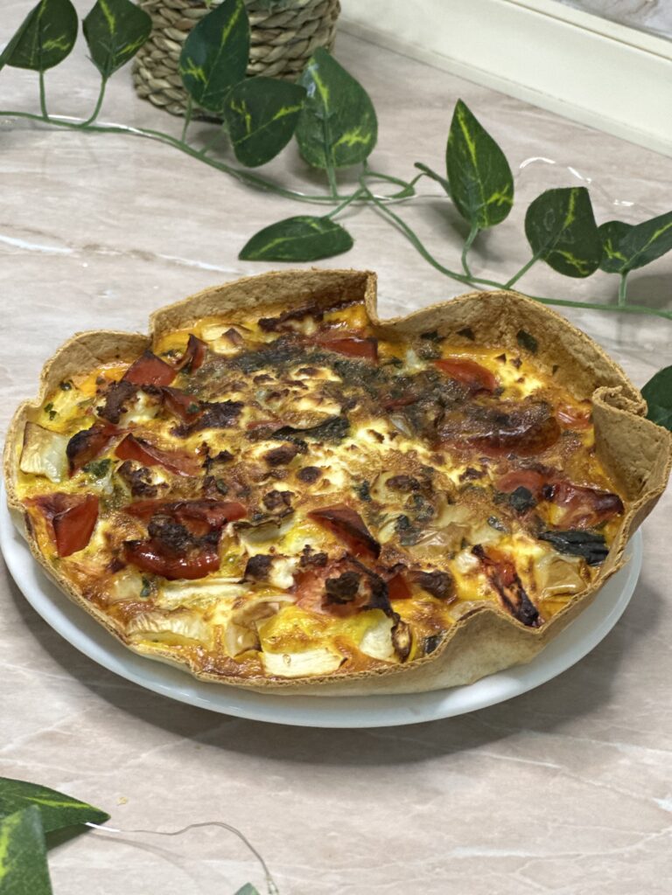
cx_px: 336
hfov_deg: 19.1
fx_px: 1993
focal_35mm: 77
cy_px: 448
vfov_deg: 25.3
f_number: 2.8
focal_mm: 9
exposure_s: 1/20
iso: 400
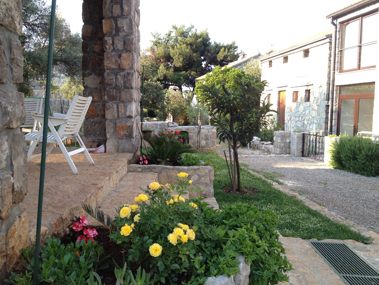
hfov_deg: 52.6
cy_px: 142
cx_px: 190
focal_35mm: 35
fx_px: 383
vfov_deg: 40.7
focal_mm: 4.28
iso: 100
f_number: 2.4
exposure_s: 1/336
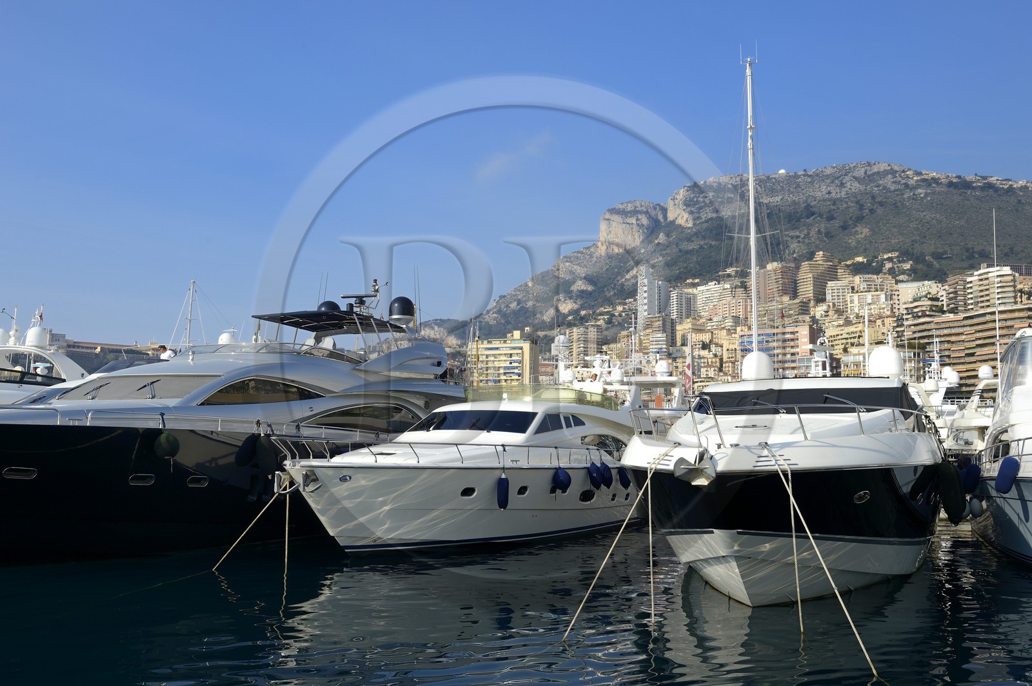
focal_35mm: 32
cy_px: 343
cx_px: 516
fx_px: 917
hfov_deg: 58.8
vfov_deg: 41.0
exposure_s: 1/320
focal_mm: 32
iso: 200
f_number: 10
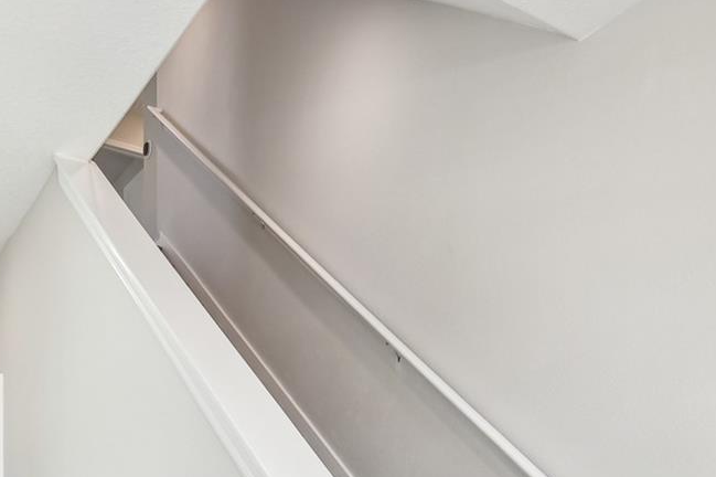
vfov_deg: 31.6
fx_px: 735
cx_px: 282
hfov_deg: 51.5
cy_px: 532
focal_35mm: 37
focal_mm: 10
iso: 100
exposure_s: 1/8
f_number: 7.1
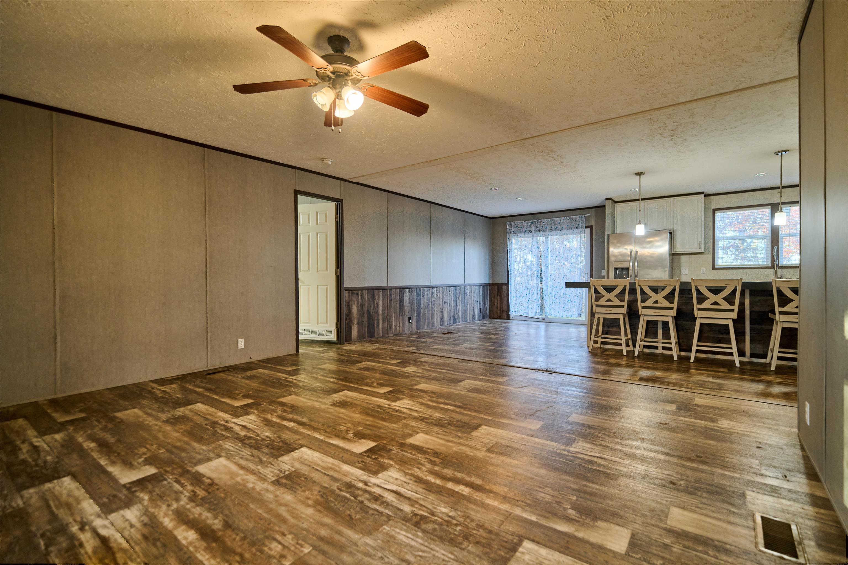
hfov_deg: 96.7
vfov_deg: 73.7
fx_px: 377
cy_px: 282
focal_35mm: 16
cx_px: 424
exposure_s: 1/125
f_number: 2.2
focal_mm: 16
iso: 1600
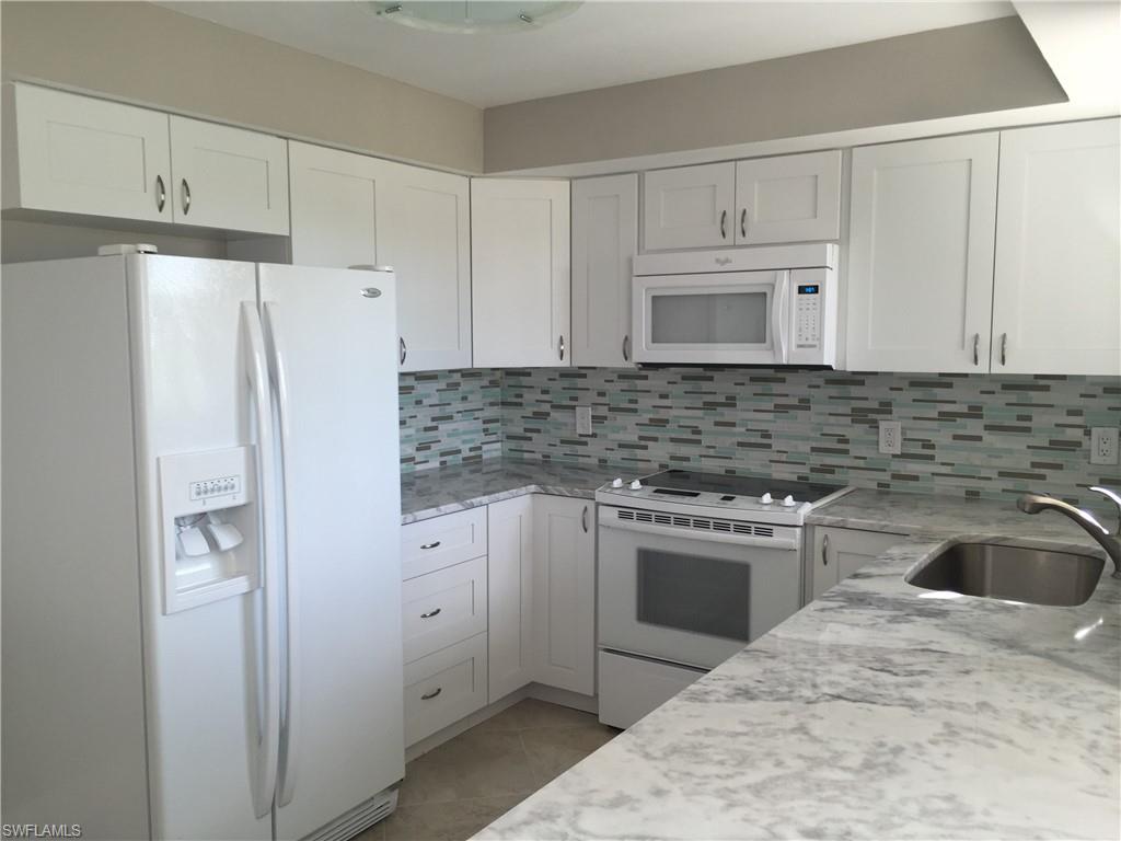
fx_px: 939
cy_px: 420
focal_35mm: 29
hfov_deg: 61.7
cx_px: 560
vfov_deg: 48.2
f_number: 2.2
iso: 40
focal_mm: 4.15
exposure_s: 1/60
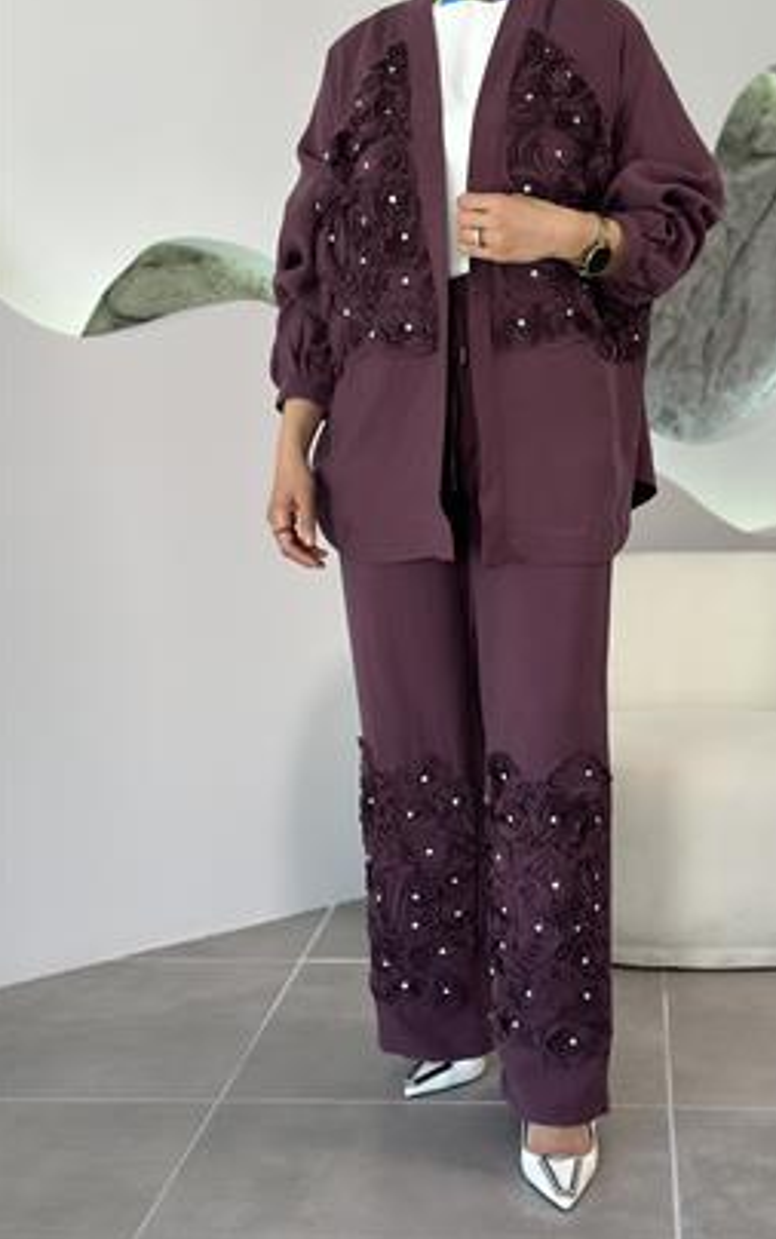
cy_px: 609
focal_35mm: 52
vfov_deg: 38.8
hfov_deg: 24.9
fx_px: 1757
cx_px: 466
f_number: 1.78
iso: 80
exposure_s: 1/242
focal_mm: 6.86
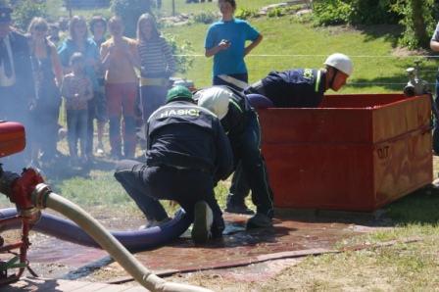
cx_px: 220
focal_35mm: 105
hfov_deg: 19.5
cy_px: 146
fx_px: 1279
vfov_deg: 13.0
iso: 100
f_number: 5.6
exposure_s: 1/250
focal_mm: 70
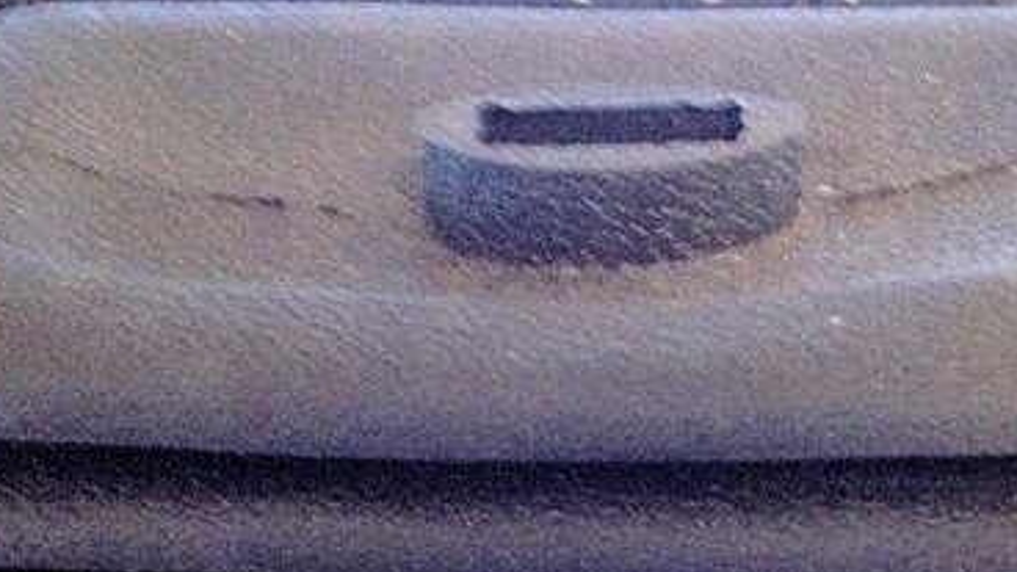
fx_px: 2238
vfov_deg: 14.0
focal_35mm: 83
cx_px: 536
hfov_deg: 25.6
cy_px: 735
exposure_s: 1/15
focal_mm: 4.28
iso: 800
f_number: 2.4
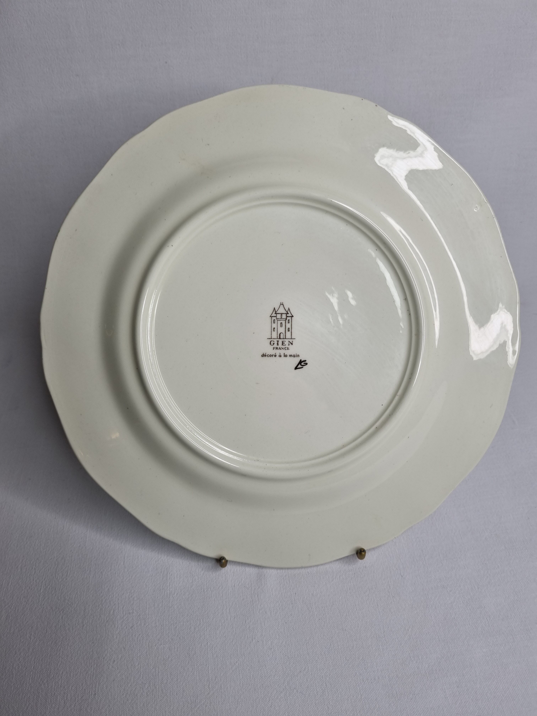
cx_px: 268
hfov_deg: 53.1
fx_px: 538
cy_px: 358
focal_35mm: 26
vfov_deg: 67.3
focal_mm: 5.4
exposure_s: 1/178
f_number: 1.8
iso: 50
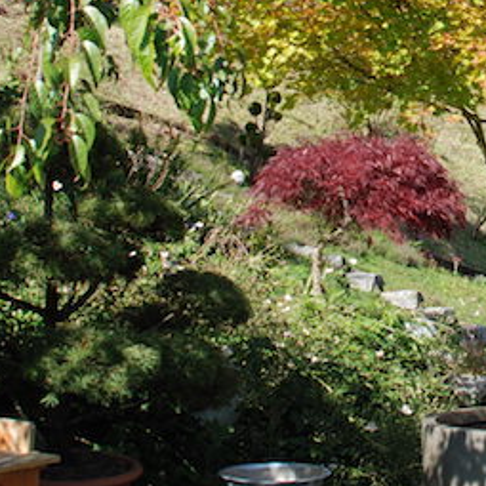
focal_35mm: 72
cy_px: 101
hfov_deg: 22.8
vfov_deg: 23.7
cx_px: 509
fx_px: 1144
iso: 100
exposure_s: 1/160
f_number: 6.3
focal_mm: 18
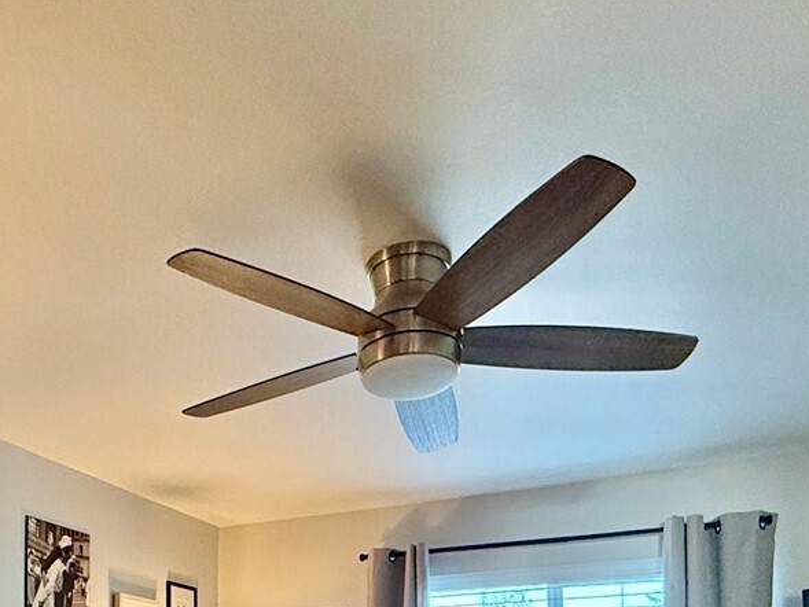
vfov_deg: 32.6
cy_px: 687
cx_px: 209
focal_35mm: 38
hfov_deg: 47.3
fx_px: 888
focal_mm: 2.22
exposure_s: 1/60
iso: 400
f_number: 2.2
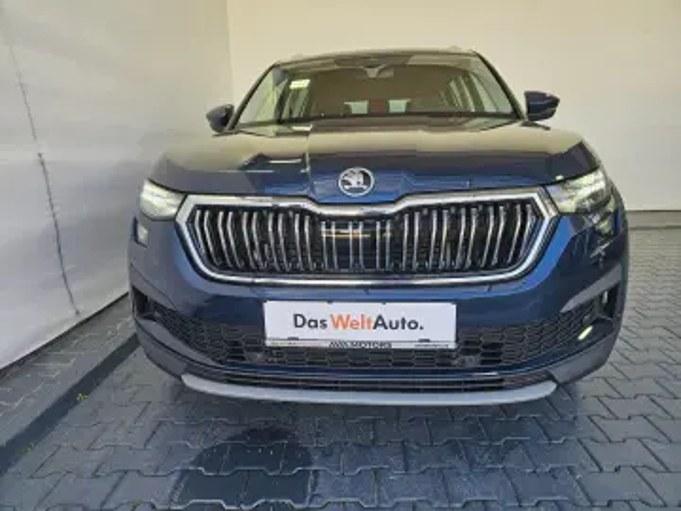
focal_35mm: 23
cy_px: 256
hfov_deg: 73.9
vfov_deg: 58.9
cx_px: 340
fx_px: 452
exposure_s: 1/66.7
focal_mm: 6.3
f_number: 1.7
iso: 10
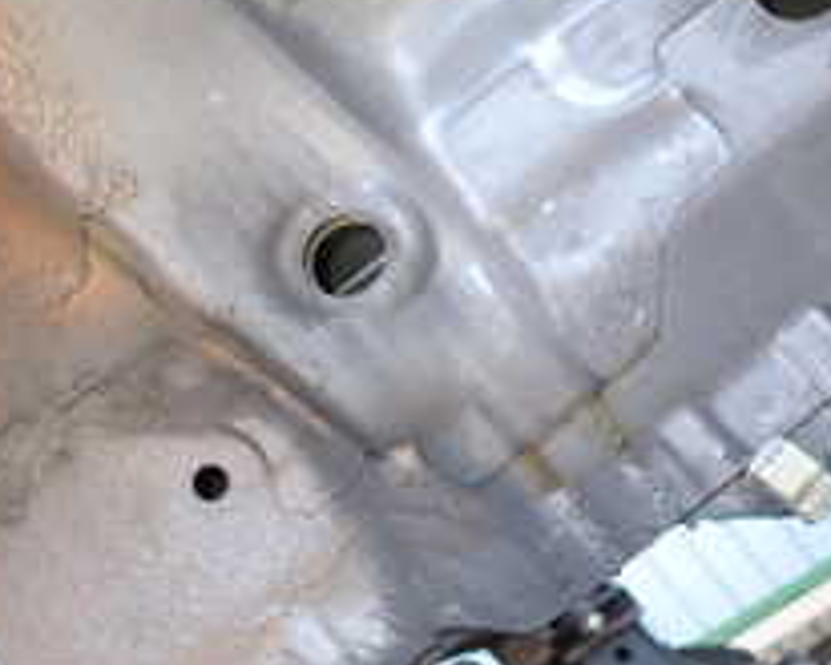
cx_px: -266
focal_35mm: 71
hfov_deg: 23.5
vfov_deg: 21.3
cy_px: 524
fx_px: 1747
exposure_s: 1/60
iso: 125
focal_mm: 4.5
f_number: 2
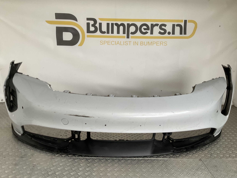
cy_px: 89
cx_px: 118
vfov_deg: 48.2
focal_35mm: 29
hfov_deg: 61.7
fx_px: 199
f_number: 1.8
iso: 64
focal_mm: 3
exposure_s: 1/60
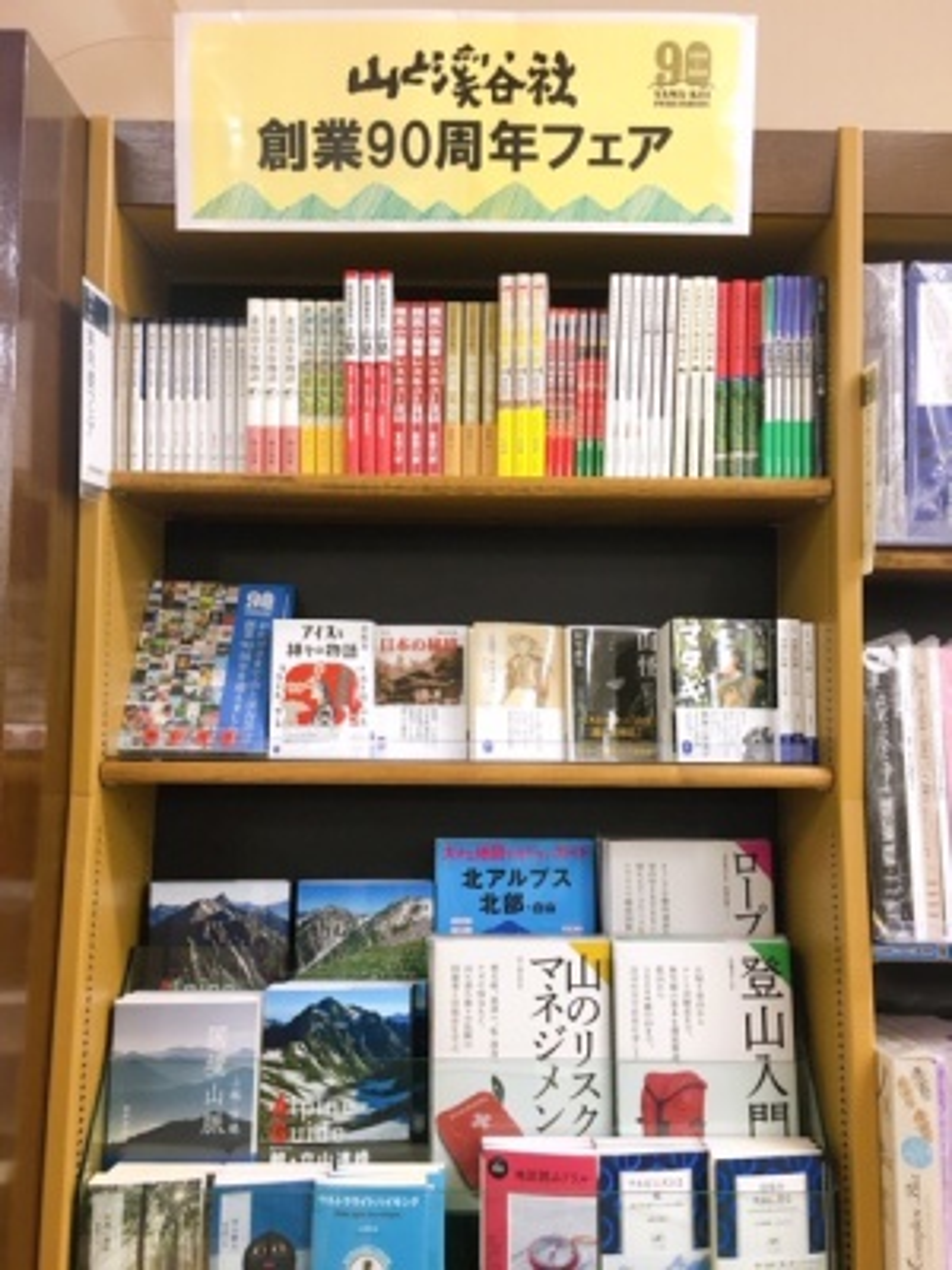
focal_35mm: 29
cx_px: 476
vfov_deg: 61.7
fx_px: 1063
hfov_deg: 48.2
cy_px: 635
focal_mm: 4.15
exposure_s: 1/30
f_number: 2.2
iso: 80
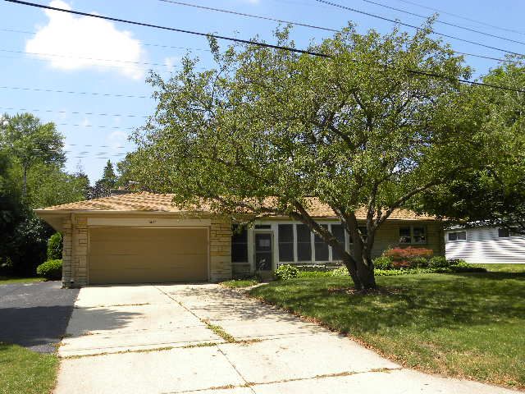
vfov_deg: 42.9
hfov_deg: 55.4
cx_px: 262
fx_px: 500
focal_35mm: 33
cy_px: 197
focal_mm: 5.9
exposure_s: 1/272
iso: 64
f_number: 4.5
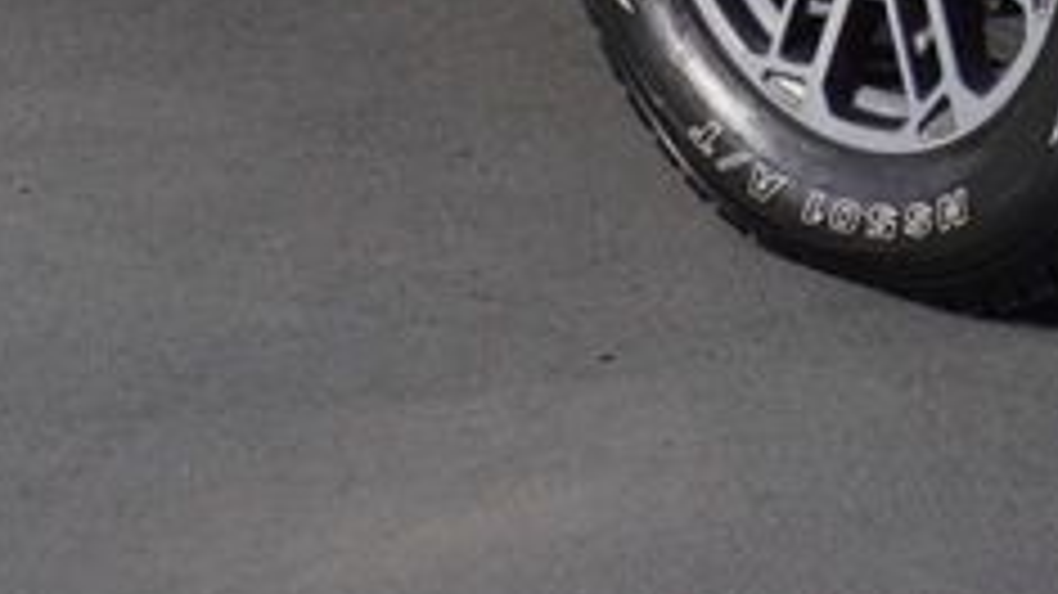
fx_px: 5953
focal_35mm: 212
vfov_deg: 5.5
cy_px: -752
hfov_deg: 10.1
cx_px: 693
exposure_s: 1/200
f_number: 11
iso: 100
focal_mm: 31
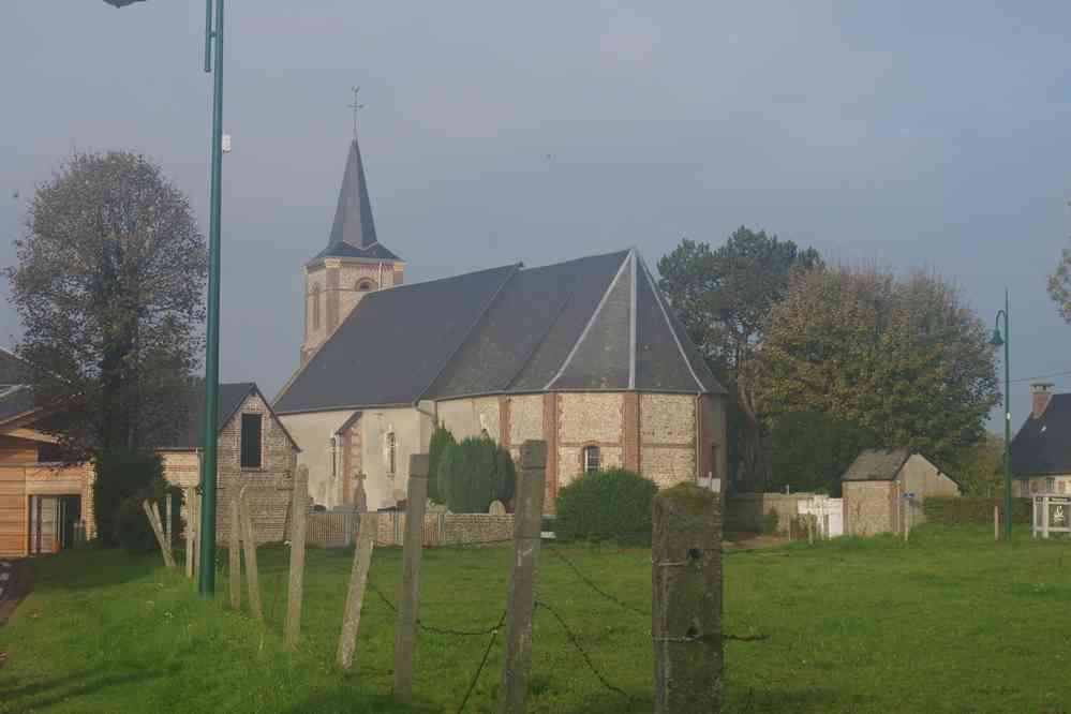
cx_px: 536
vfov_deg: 16.6
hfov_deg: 24.6
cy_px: 357
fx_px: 2454
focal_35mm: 82
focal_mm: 55
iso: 200
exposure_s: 1/100
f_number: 11
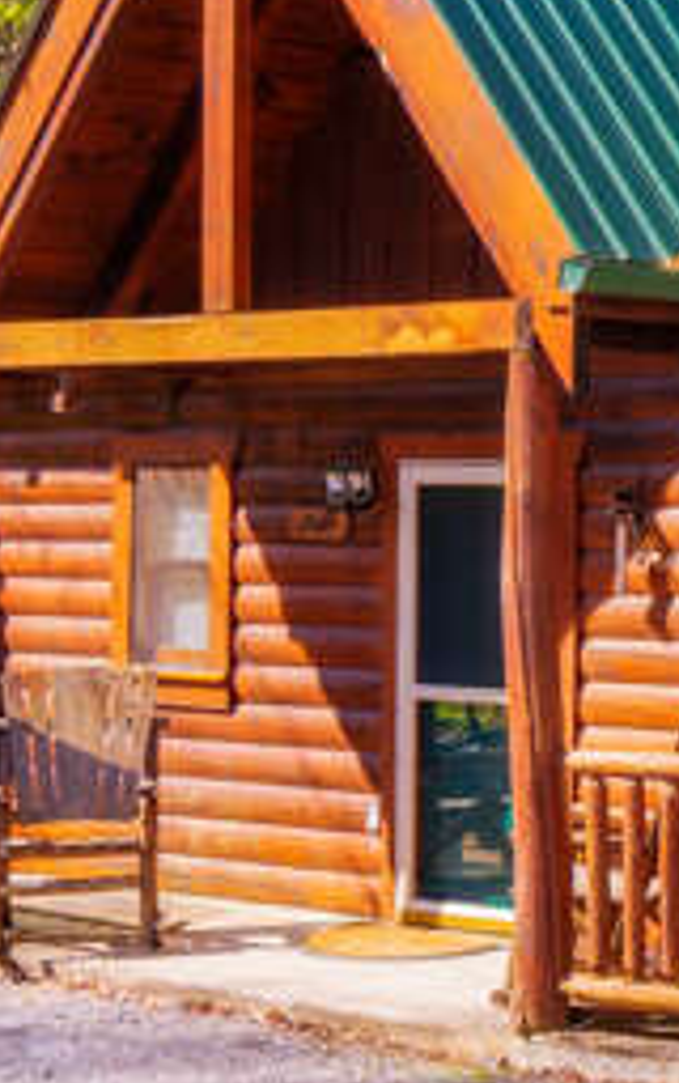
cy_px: 344
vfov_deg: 22.4
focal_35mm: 92
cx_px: 1108
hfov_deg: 13.2
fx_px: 2716
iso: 100
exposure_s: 1/100
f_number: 7.1
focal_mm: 30
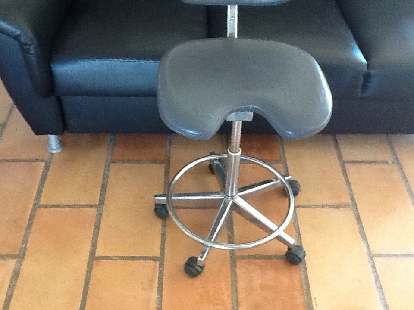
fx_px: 526
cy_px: 155
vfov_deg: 32.9
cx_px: 207
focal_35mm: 44
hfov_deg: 42.9
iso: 320
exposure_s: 1/30
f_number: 2.4
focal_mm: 2.03
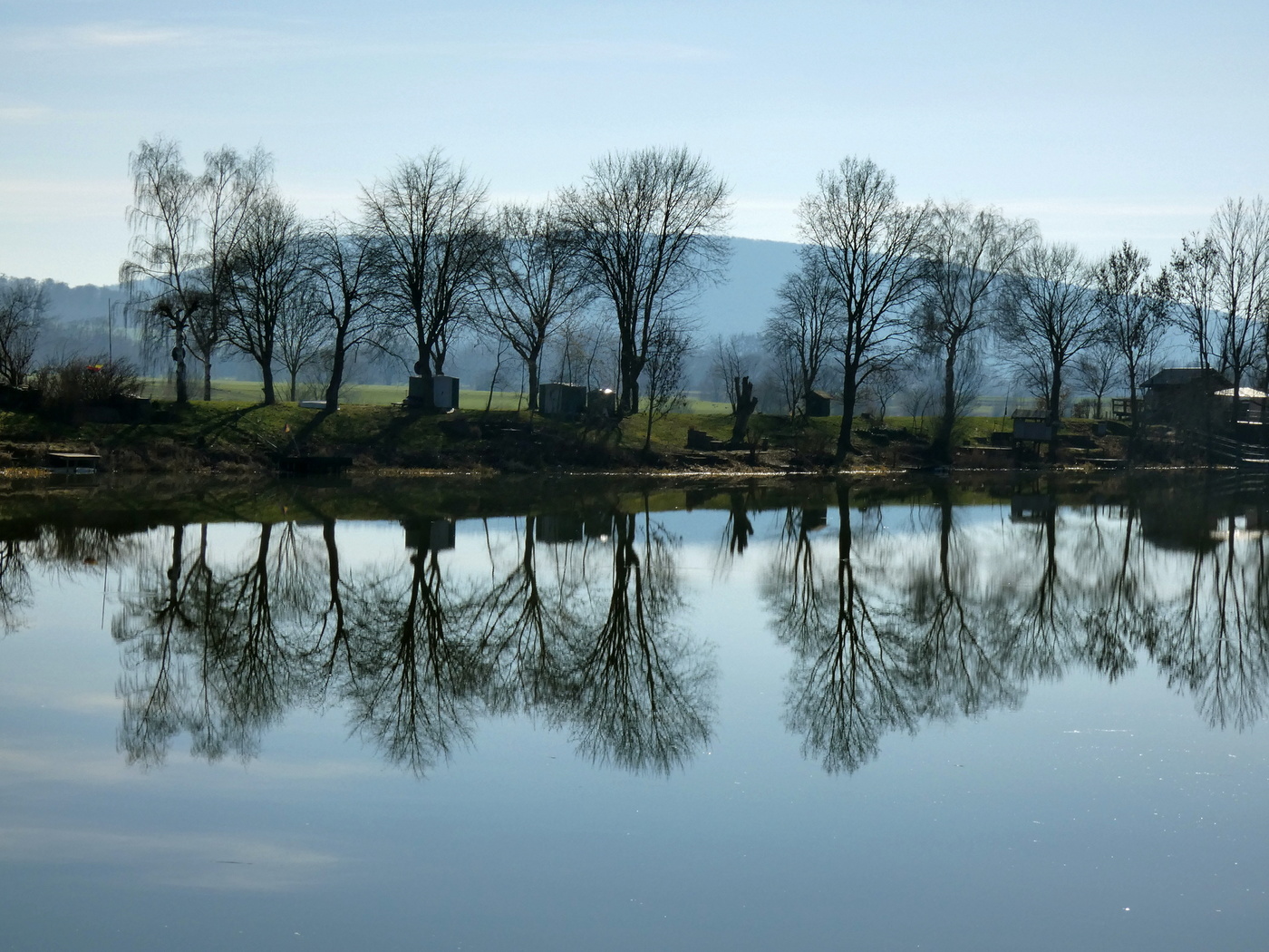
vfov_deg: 16.4
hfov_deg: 21.8
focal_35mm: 90
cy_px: 476
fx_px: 3299
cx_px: 634
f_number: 6.3
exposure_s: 1/1000
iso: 80
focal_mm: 16
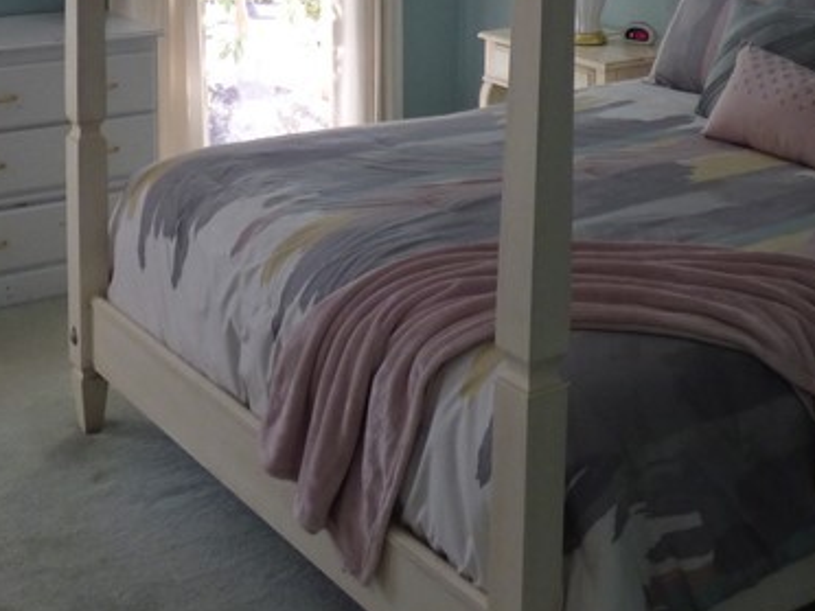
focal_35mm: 55
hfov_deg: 34.9
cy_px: -28
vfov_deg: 25.0
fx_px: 1295
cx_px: 340
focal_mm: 3.58
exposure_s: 1/60
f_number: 2.8
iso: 160
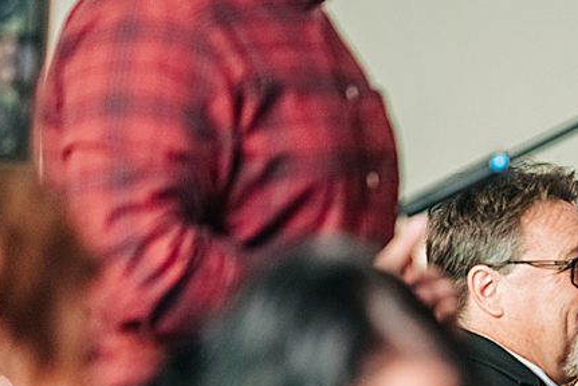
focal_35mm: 436
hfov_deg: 4.7
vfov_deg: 3.2
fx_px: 7005
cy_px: 365
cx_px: 562
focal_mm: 200
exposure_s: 1/400
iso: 1000
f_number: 2.8
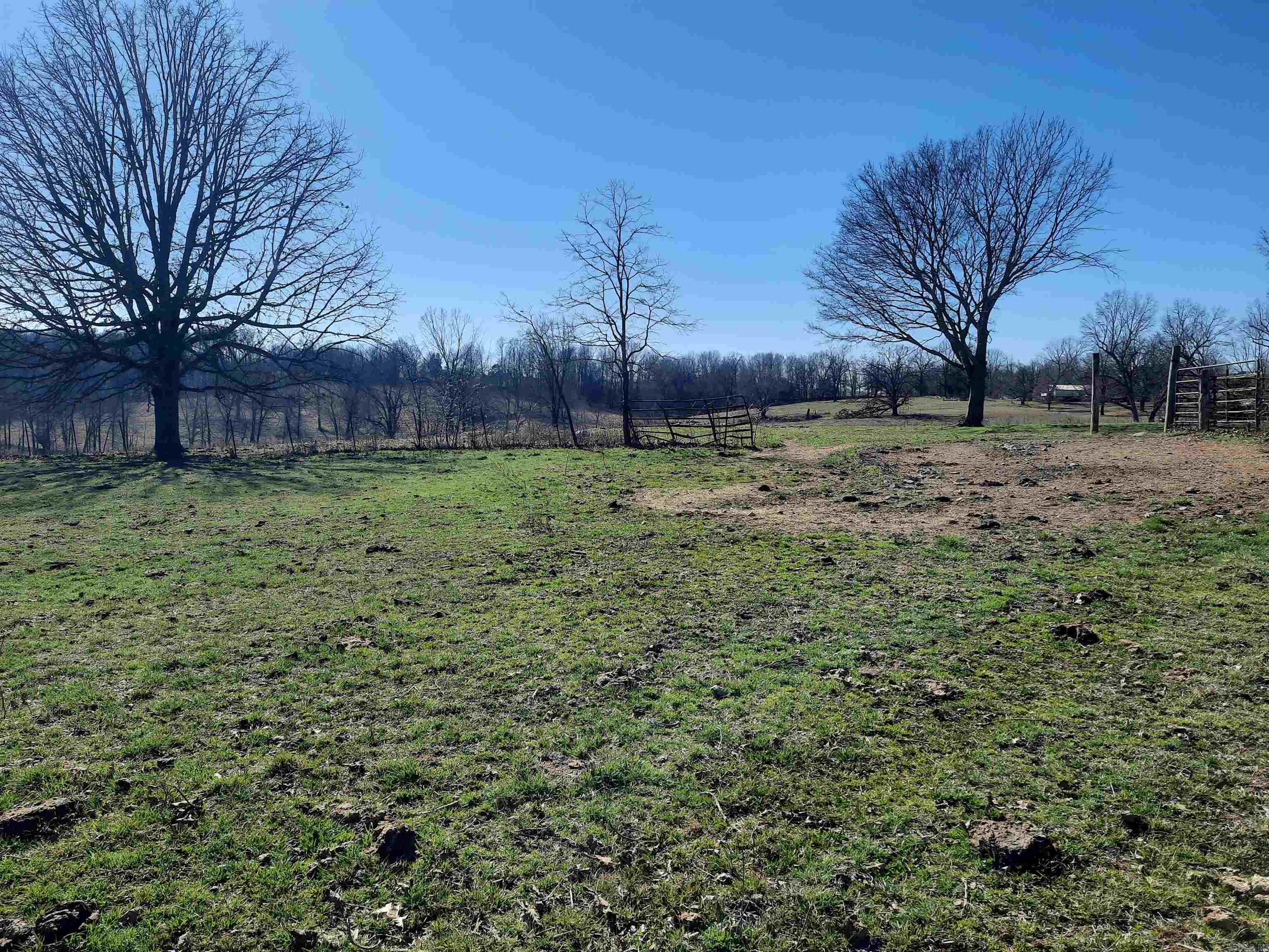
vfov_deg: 54.9
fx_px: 916
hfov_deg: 69.4
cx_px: 634
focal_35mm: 25
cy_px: 476
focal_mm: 4.6
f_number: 2
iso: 32
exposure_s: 1/1481
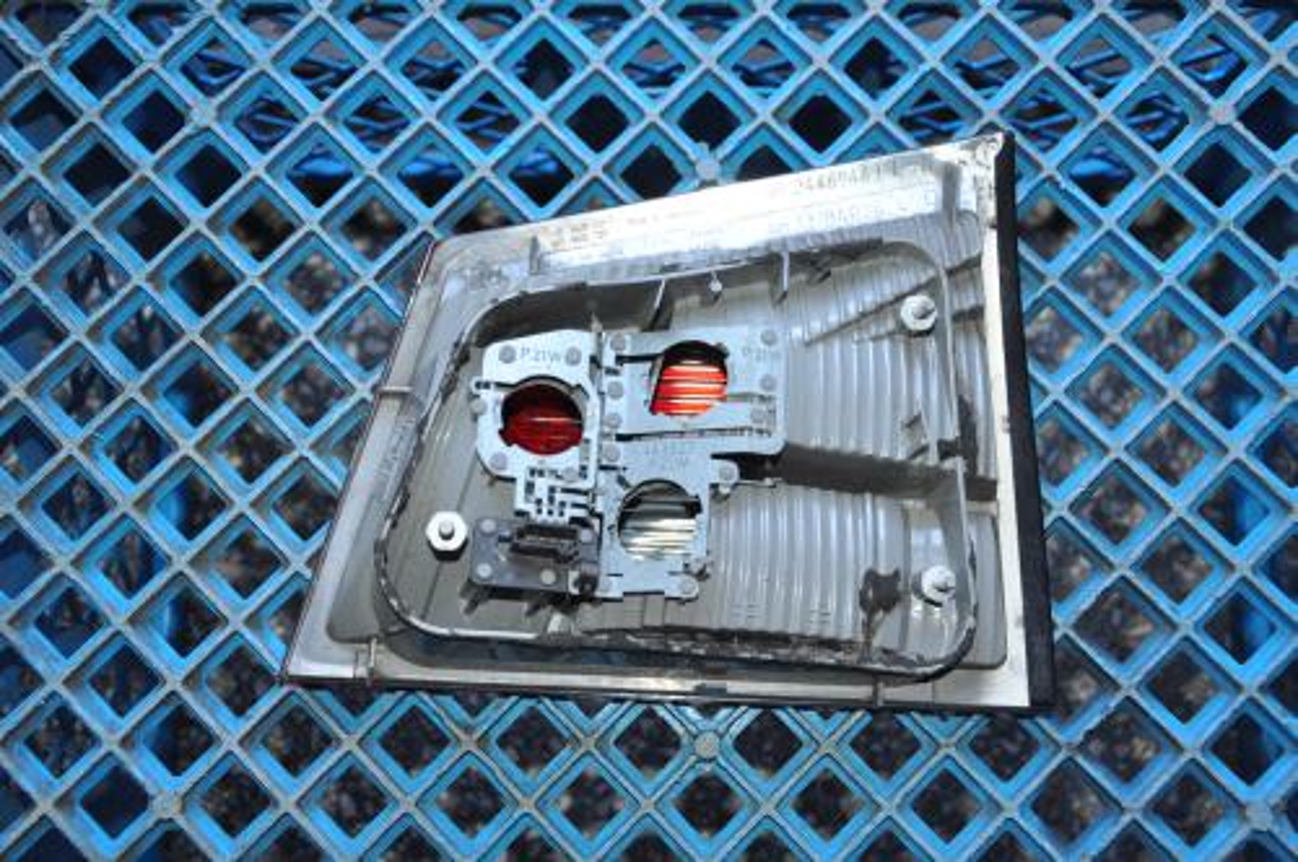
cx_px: 649
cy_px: 431
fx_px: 1620
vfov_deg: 29.8
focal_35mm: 45
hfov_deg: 43.7
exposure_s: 1/60
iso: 640
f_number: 4.2
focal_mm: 30
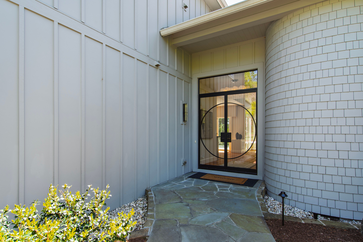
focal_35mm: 18
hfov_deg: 90.0
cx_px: 182
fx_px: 181
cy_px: 121
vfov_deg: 67.4
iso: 100
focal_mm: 12
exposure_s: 1/20
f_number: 8
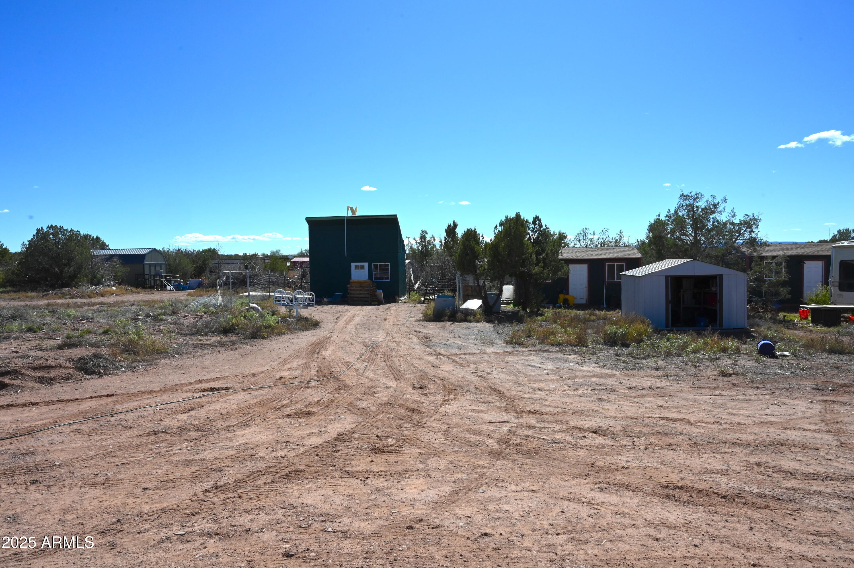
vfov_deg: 53.1
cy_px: 284
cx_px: 427
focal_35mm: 24
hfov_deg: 73.8
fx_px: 569
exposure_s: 1/800
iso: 800
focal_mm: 24
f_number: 14
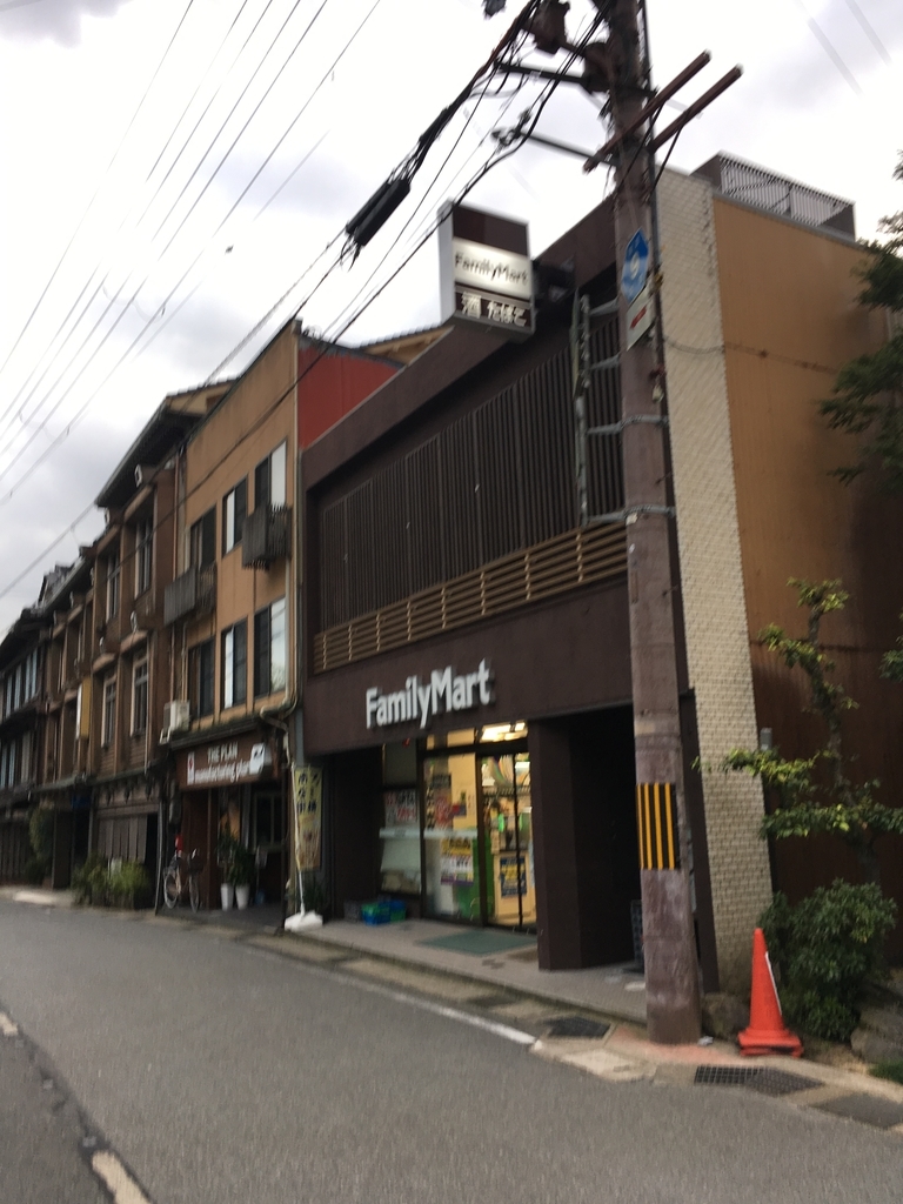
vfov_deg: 61.7
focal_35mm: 29
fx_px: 1009
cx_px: 452
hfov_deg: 48.2
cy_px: 602
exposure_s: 1/60
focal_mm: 4.15
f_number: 2.2
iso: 25
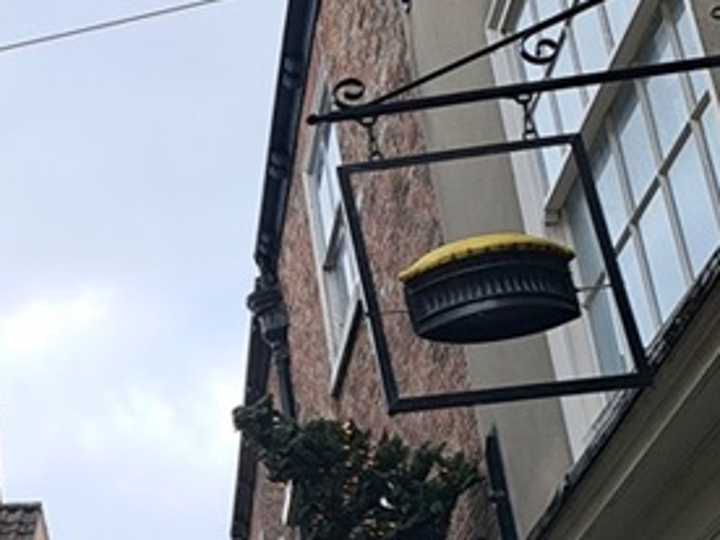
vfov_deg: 19.8
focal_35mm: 74
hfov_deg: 22.9
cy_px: 393
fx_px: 1539
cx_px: -261
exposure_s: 1/167
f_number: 1.8
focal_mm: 5.23
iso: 50
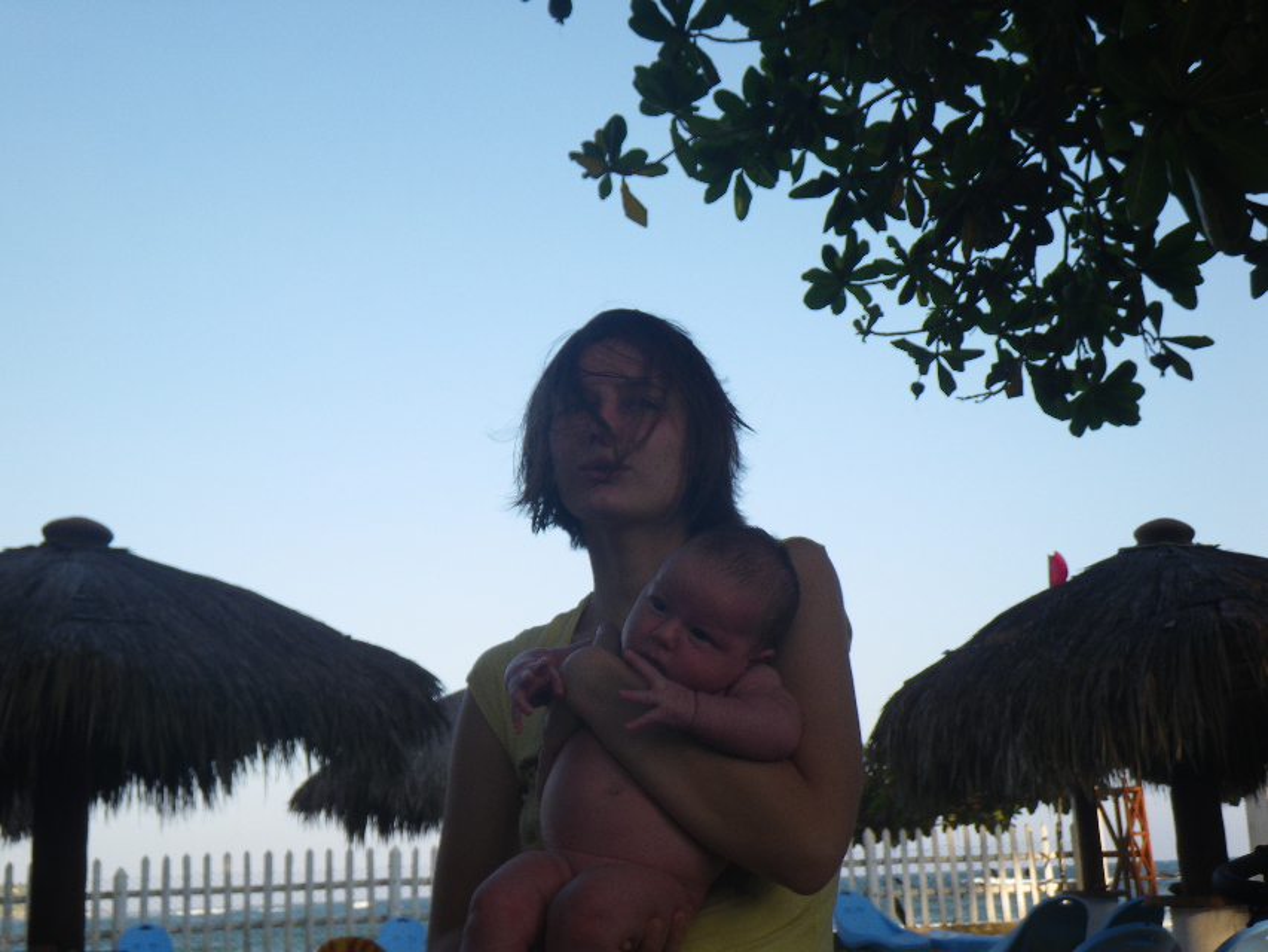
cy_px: 476
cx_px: 634
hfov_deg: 44.8
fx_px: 1539
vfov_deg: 34.4
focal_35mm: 42
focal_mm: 7.5
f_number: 4.2
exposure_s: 1/160
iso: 50
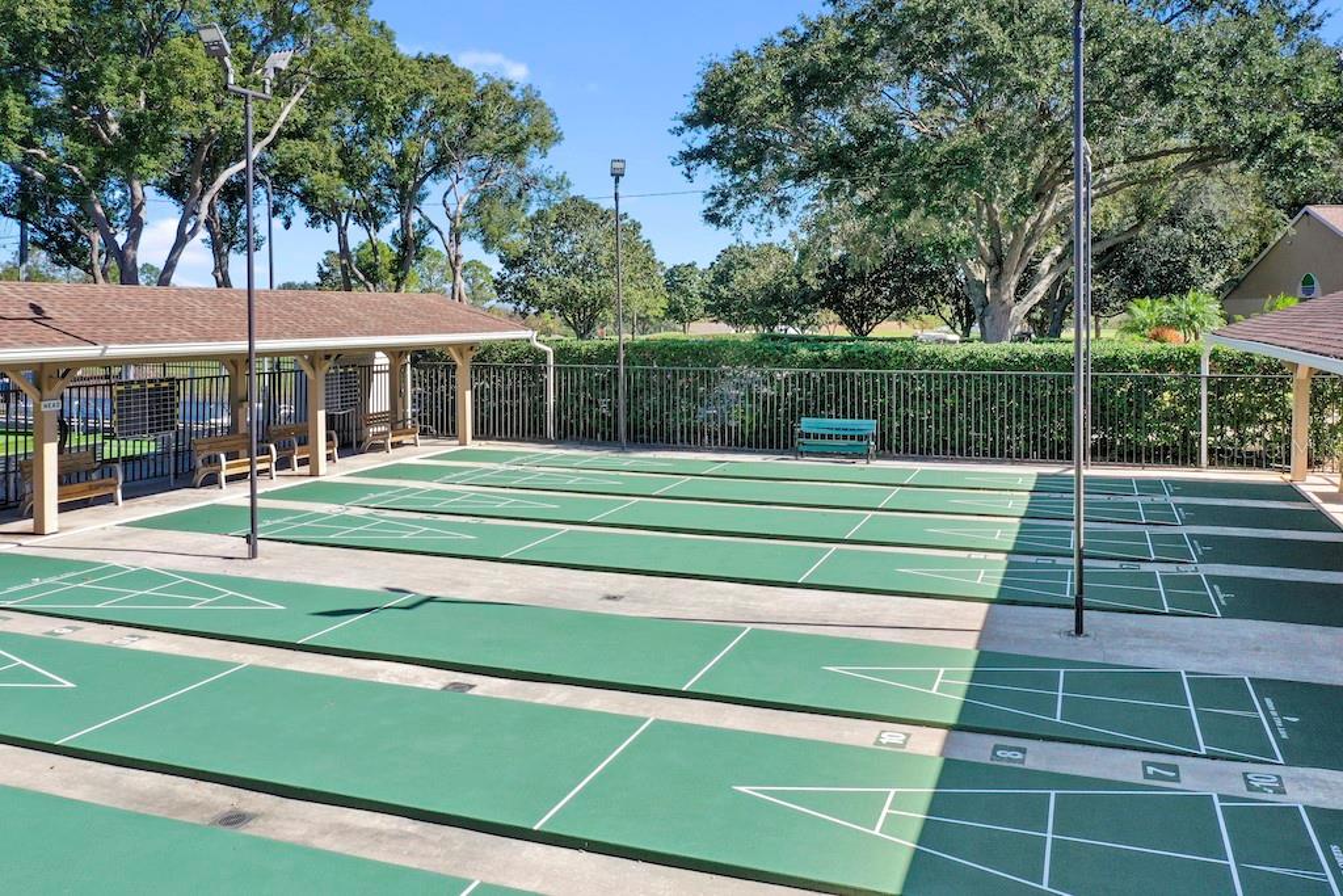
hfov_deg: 65.5
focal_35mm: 28
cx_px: 672
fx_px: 1045
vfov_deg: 46.4
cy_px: 448
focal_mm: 10.26
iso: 100
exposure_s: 1/100
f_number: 9
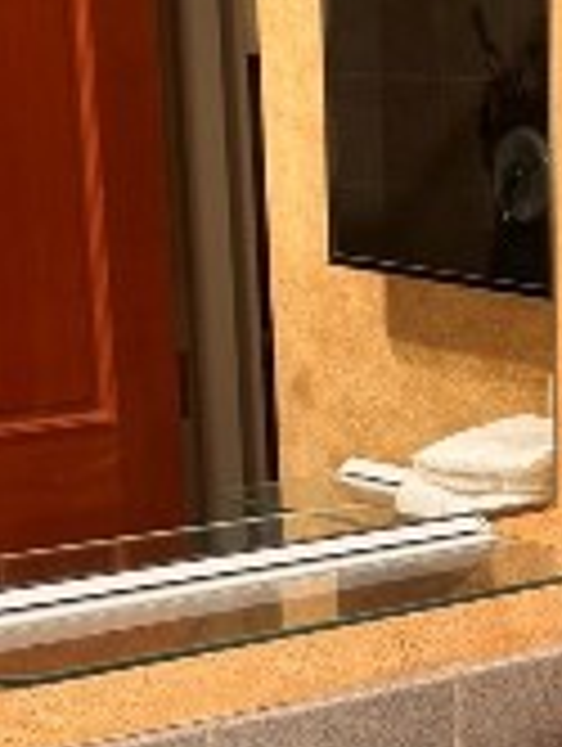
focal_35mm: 111
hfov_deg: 12.8
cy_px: 644
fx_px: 2397
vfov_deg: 17.5
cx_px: 782
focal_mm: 6.76
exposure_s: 1/60
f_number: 1.78
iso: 160
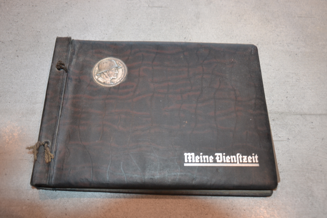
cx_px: 164
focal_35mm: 33
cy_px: 109
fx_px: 300
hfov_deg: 57.2
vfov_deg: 40.0
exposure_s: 1/60
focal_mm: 22
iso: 640
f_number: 3.8
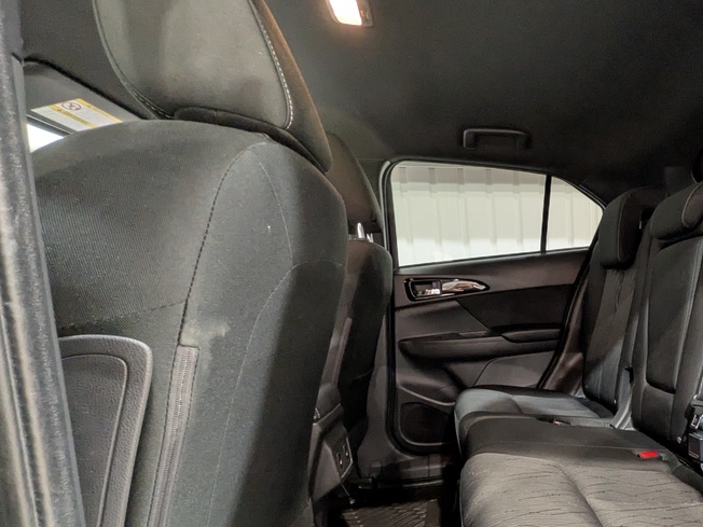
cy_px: 388
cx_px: 549
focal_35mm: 22
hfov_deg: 69.9
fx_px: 447
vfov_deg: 58.3
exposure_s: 1/25
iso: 274
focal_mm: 1.83
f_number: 2.2
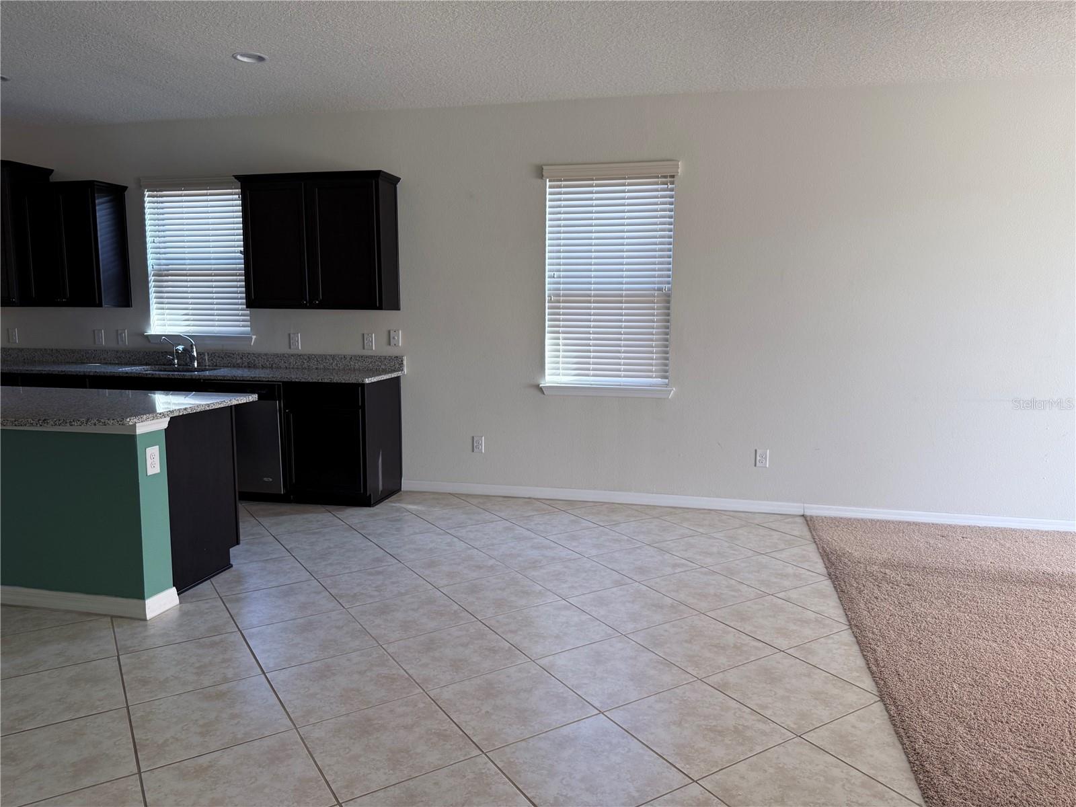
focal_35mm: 24
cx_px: 538
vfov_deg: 56.8
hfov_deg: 71.6
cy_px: 404
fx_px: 746
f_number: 1.78
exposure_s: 1/121
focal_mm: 6.76
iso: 125
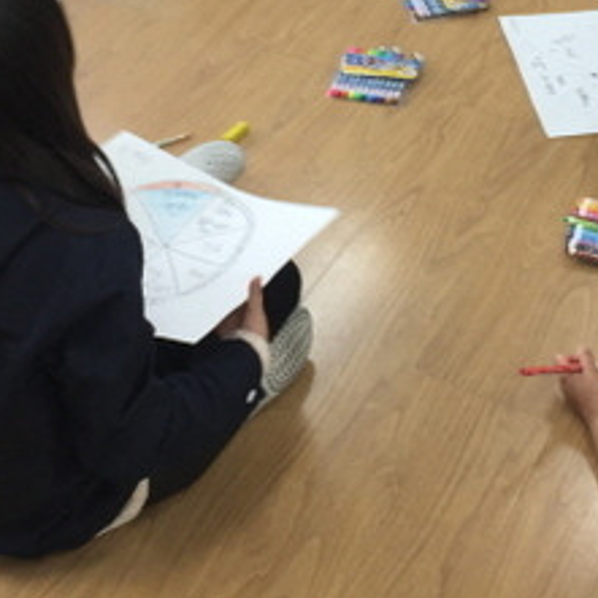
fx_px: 1270
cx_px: 354
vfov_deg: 25.5
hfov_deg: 26.4
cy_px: 35
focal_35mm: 65
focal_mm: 4.15
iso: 40
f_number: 2.2
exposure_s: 1/60
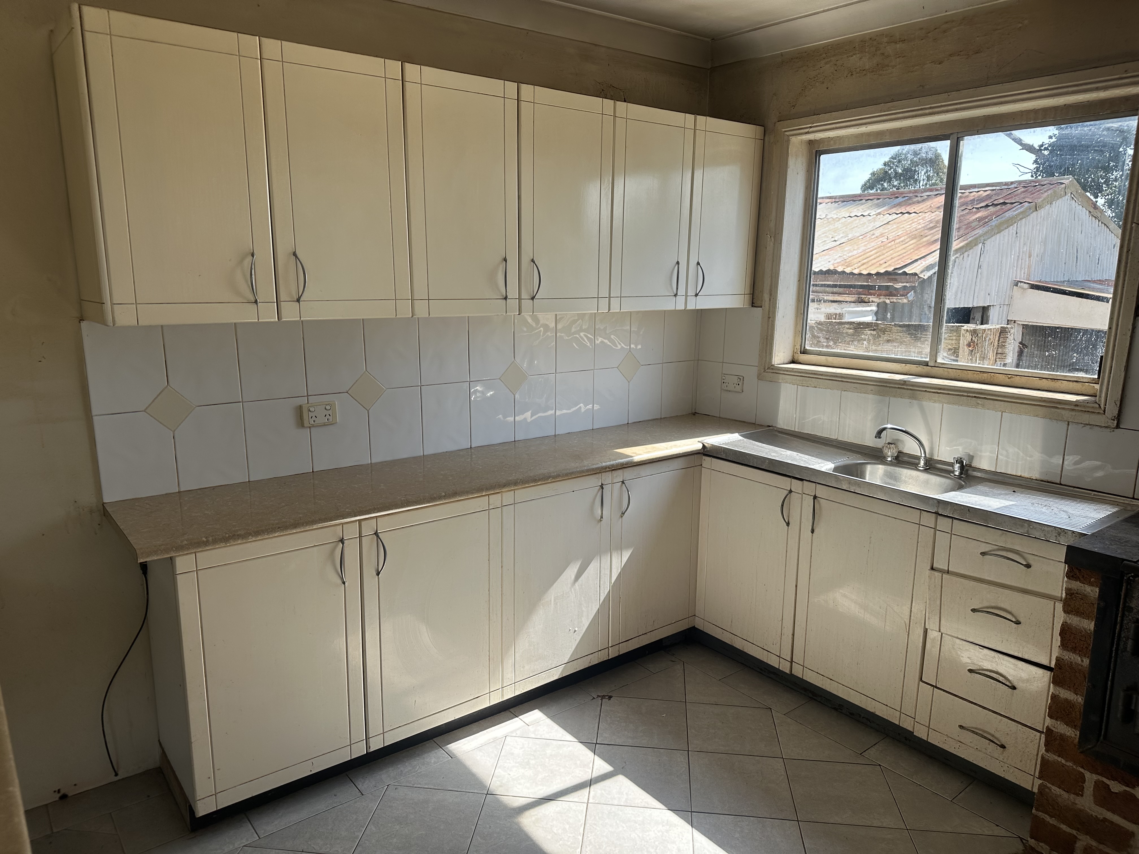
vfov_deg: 56.8
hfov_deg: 71.6
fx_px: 790
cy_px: 427
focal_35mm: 24
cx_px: 570
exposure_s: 1/750
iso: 80
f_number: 1.78
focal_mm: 6.86
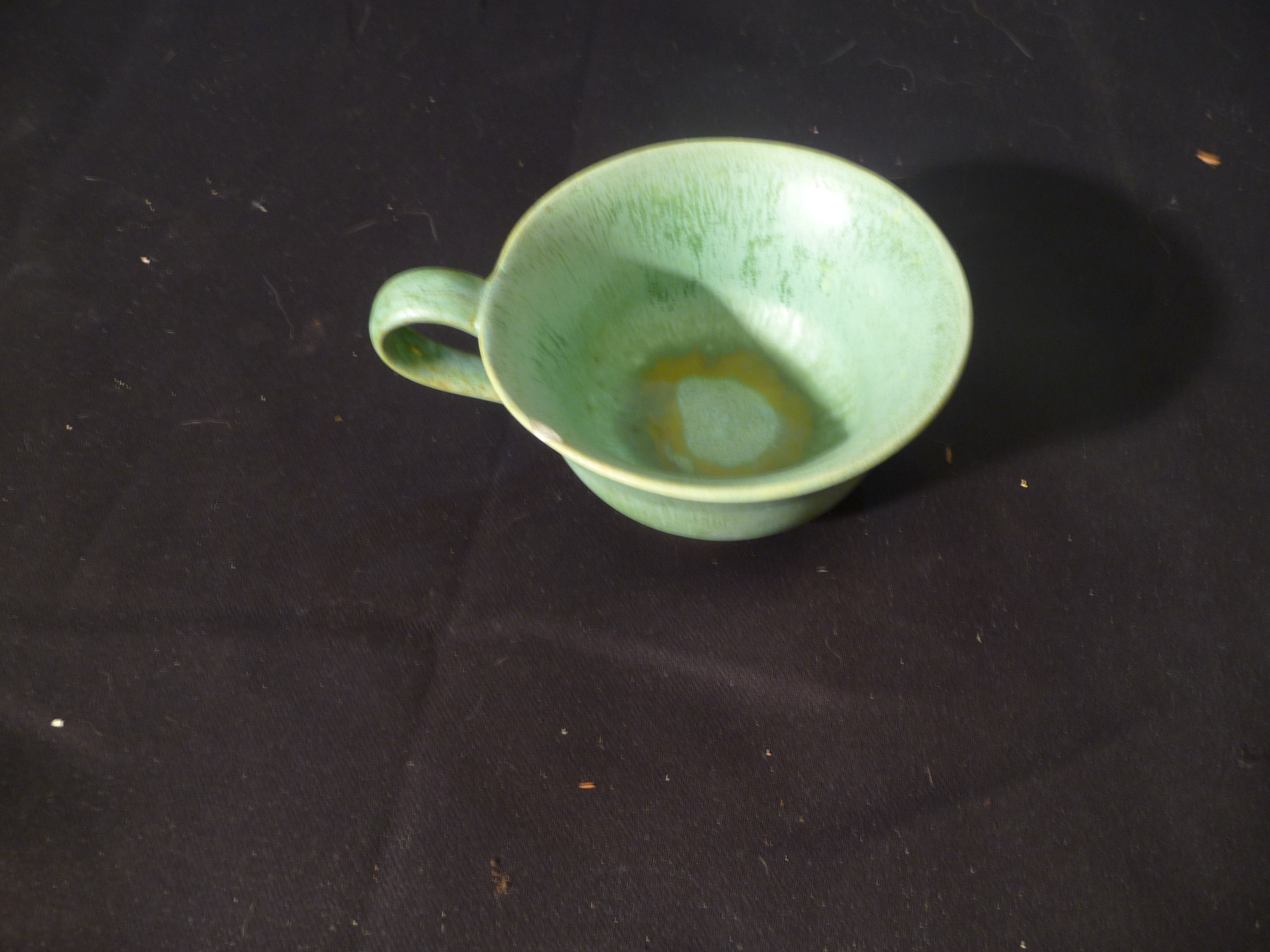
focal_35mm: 28
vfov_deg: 49.7
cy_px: 476
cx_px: 635
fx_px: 1027
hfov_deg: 63.4
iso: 100
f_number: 3.3
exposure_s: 1/8
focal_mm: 4.7
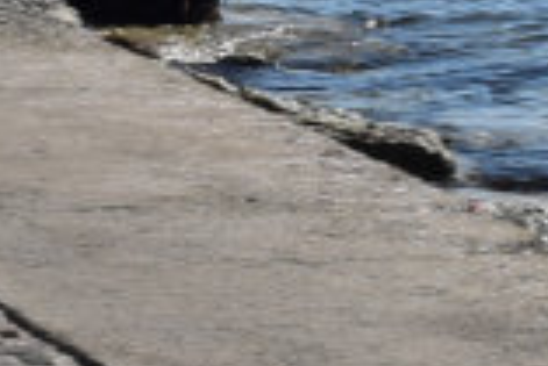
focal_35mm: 470
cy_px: -765
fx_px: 7161
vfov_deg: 2.9
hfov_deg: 4.4
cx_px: -150
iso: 200
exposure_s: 1/500
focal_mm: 48
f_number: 11
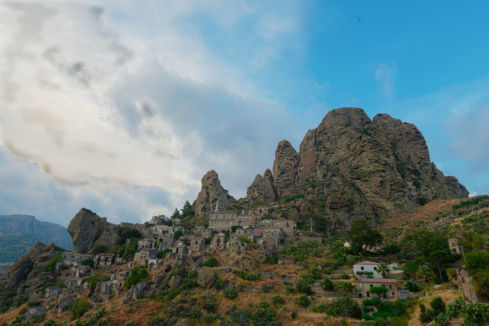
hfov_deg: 81.2
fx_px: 285
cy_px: 163
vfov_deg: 59.5
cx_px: 244
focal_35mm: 21
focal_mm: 21
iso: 100
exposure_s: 1/30
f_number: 5.6
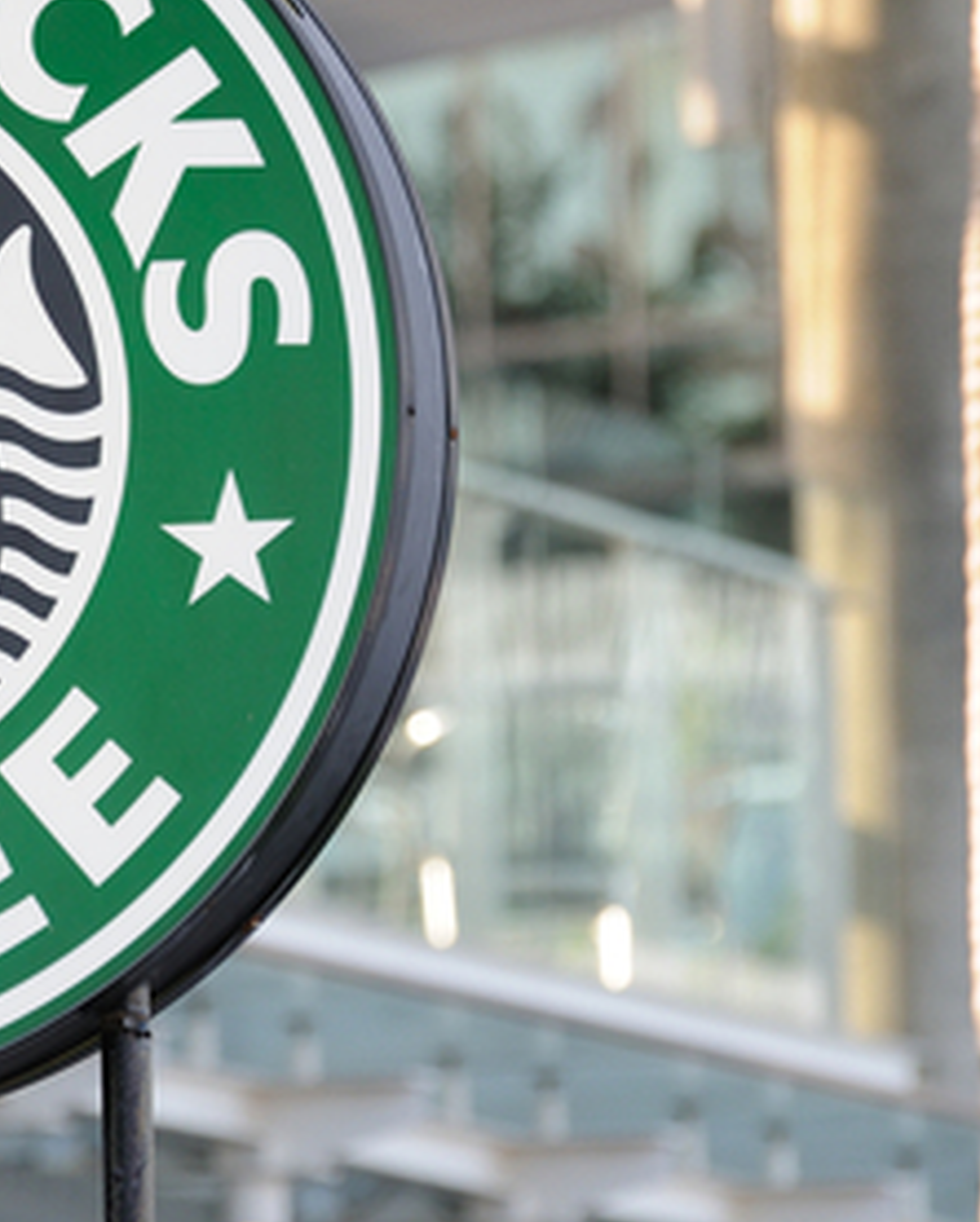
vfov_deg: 3.4
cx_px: -181
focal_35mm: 563
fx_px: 20390
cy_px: 468
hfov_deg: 2.8
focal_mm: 185
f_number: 6.3
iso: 200
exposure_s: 1/100
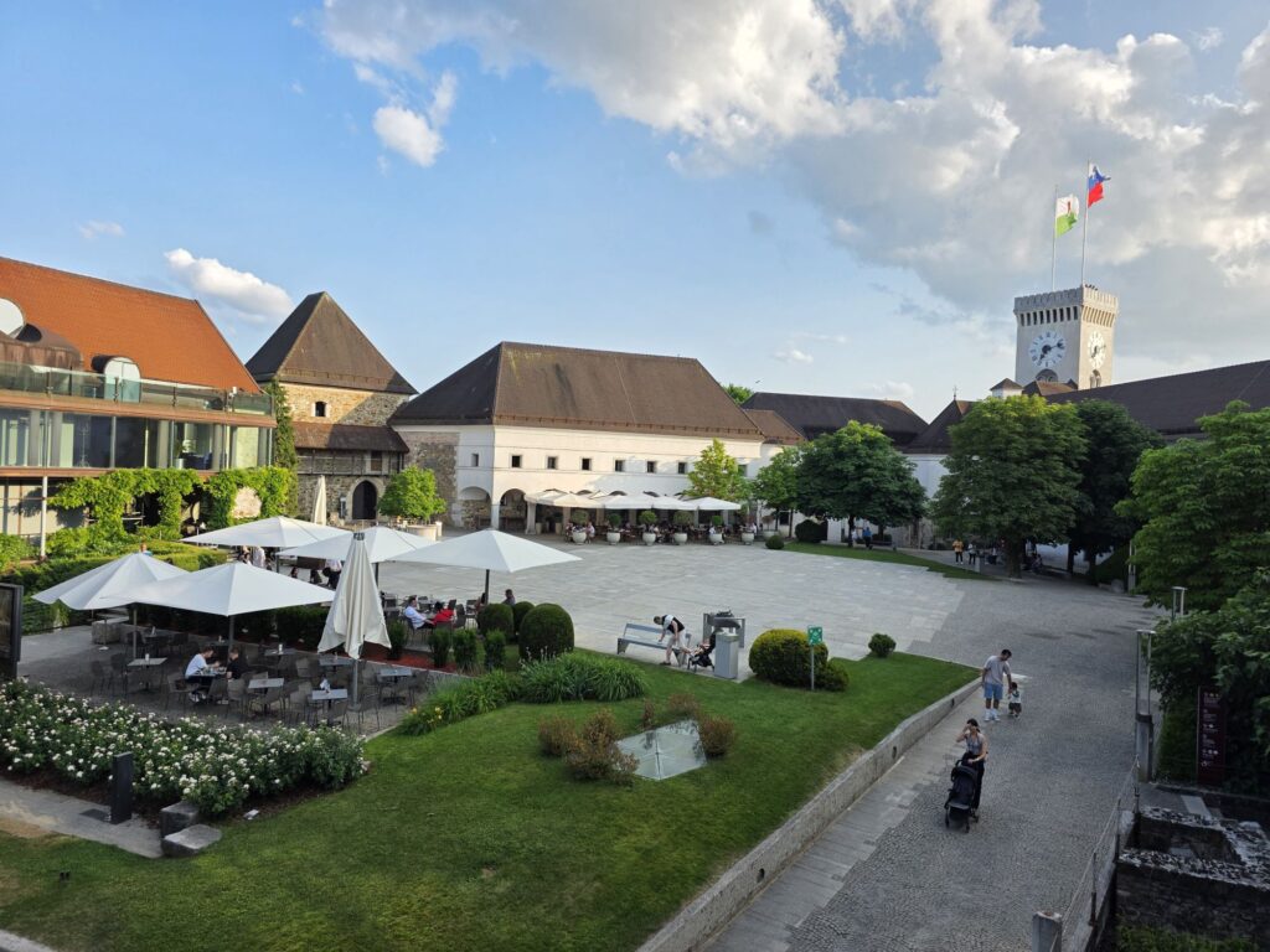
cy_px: 476
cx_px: 635
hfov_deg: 73.9
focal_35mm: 23
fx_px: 844
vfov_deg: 58.9
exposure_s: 1/2259
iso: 80
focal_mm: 6.3
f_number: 1.7
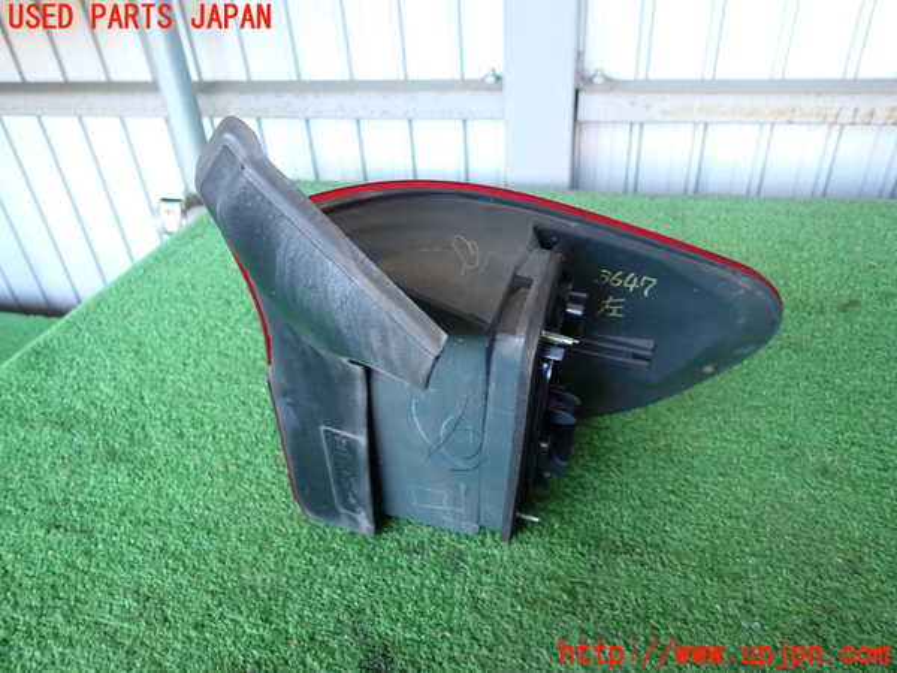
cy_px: 336
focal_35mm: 25
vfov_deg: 54.9
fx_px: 648
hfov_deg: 69.4
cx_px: 448
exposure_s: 1/40
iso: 200
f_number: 2
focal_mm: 4.5
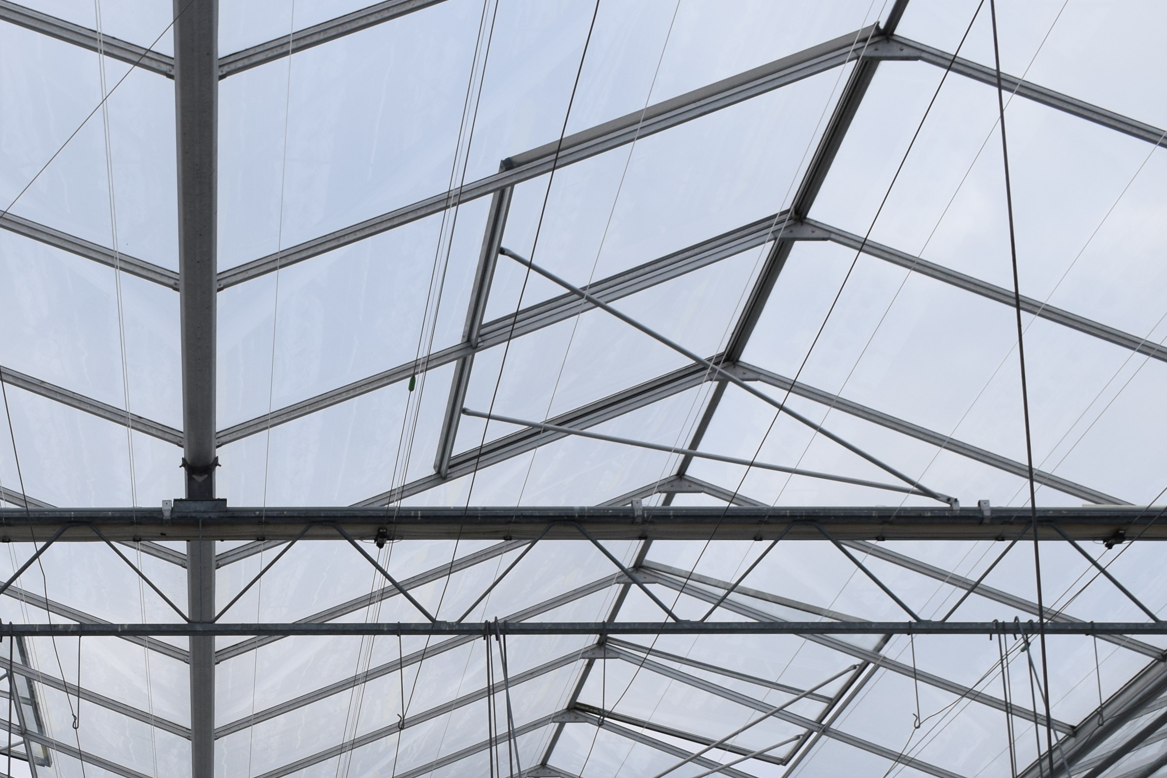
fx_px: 2398
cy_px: 753
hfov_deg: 26.7
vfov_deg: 18.0
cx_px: 186
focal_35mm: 74
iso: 280
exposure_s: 1/250
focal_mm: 25
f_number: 8
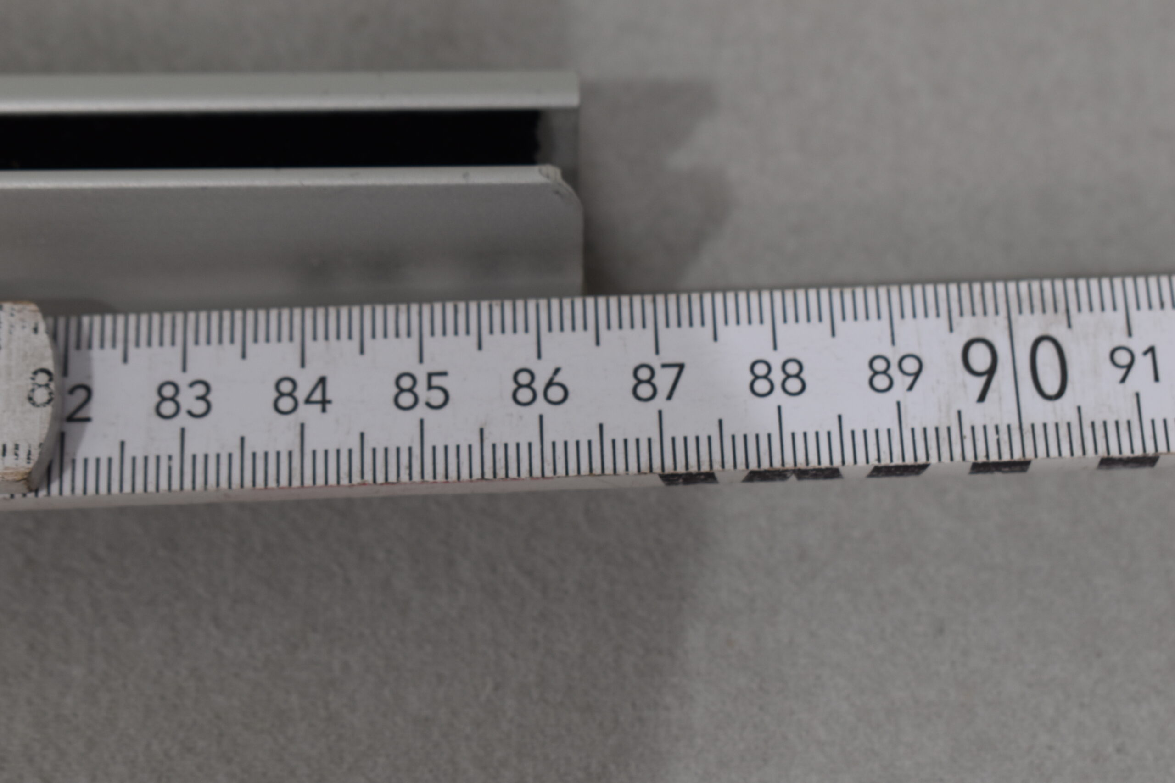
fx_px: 2693
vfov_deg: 16.6
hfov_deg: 24.6
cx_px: 588
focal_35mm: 82
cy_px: 392
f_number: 8
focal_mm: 55
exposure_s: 1/60
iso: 360
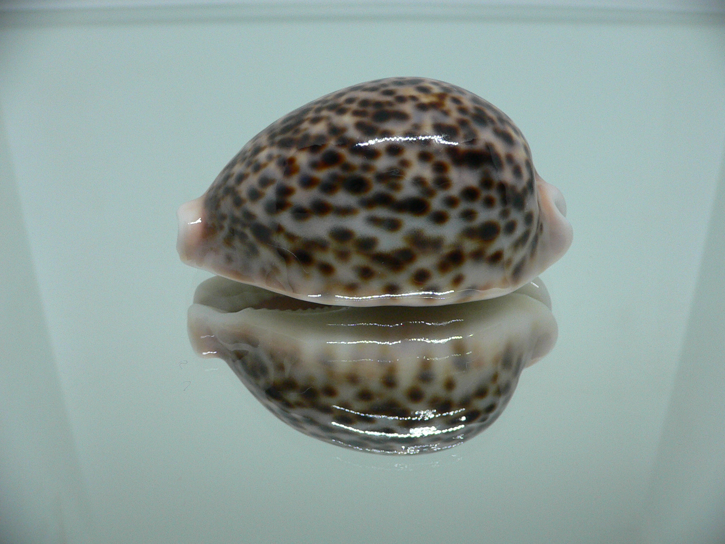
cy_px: 272
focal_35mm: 35
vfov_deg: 40.7
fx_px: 733
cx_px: 362
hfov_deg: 52.6
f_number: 2.8
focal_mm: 4.6
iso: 150
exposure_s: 1/60
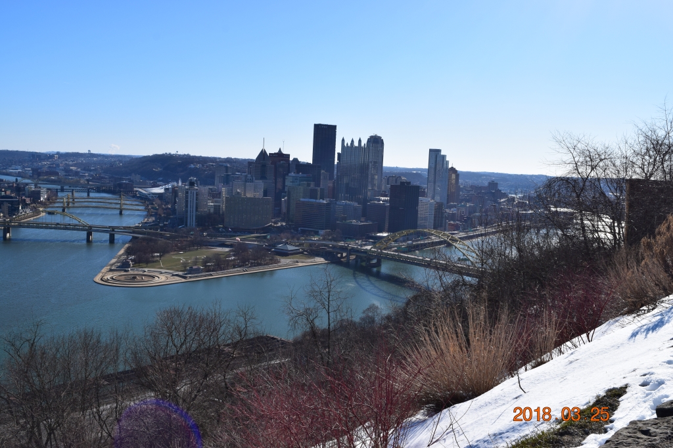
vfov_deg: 36.8
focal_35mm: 36
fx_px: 673
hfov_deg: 53.1
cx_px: 336
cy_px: 224
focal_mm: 24
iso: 280
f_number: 11
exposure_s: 1/500
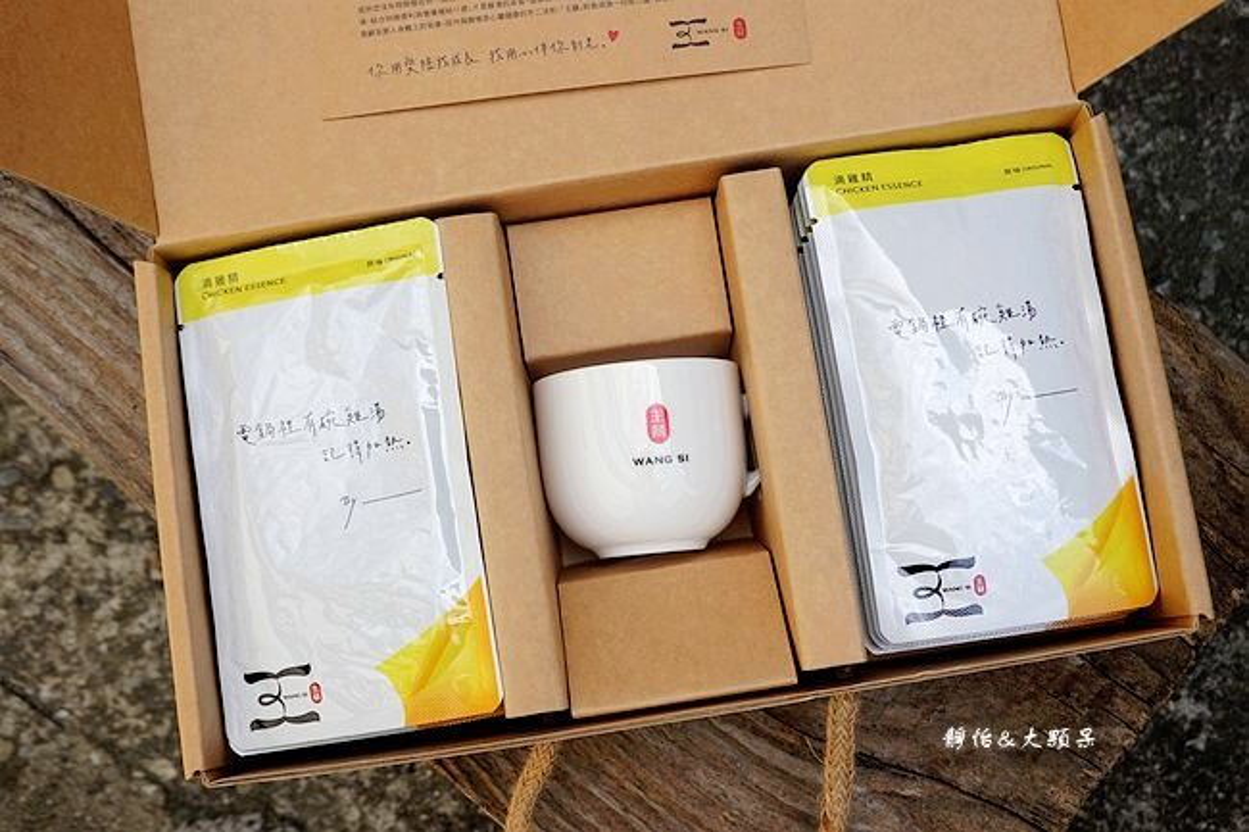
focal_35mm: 43
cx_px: 624
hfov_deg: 45.4
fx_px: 1491
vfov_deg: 31.2
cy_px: 416
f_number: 4
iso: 125
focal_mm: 15.9
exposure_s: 1/1000
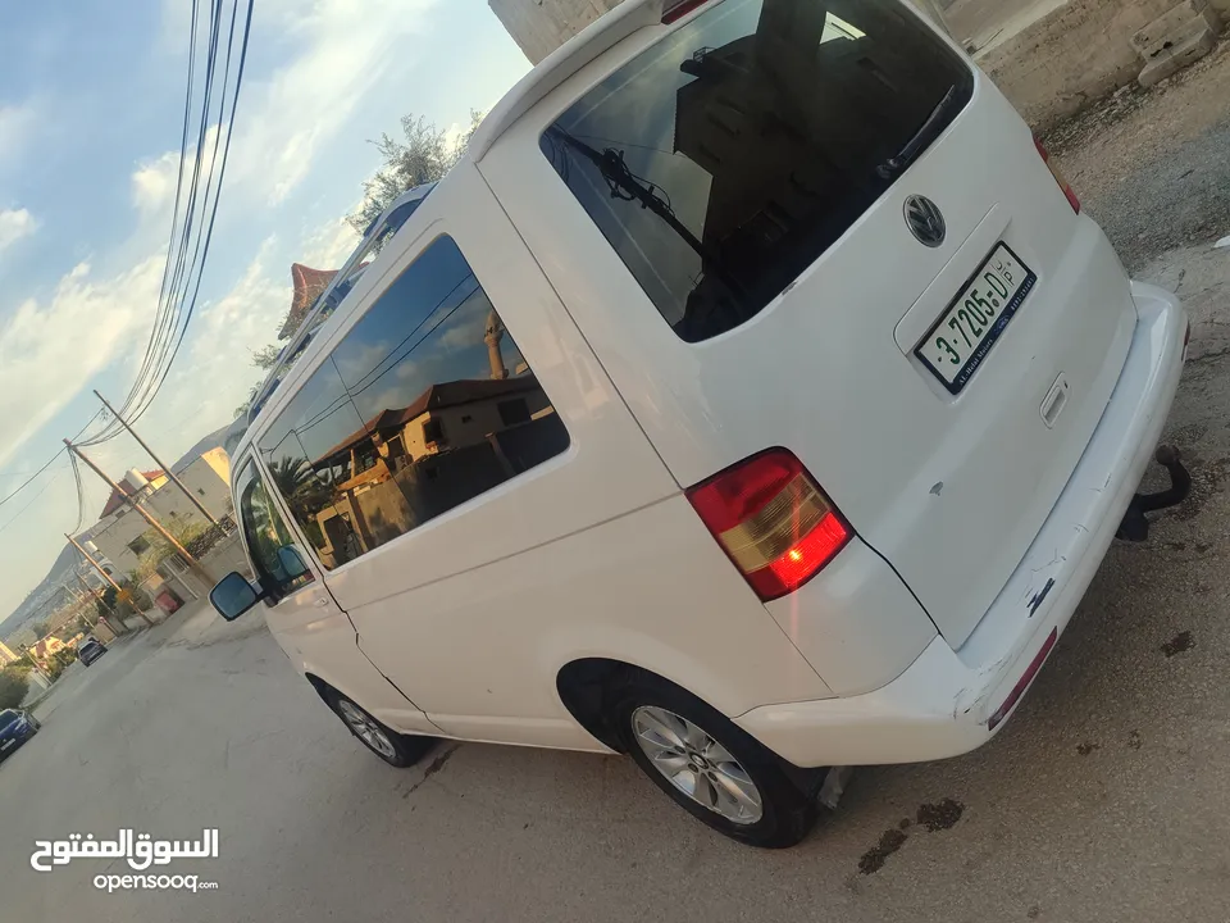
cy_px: 462
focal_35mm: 25
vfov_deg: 54.9
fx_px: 888
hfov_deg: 69.4
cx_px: 615
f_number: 1.89
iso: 50
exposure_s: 1/237
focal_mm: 5.95
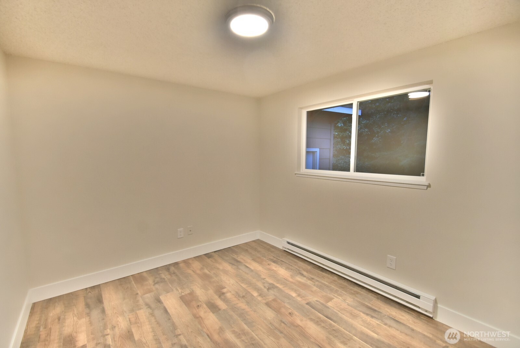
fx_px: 217
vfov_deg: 77.4
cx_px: 260
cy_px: 174
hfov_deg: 100.3
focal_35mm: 15
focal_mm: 10
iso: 800
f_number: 5
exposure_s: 1/25
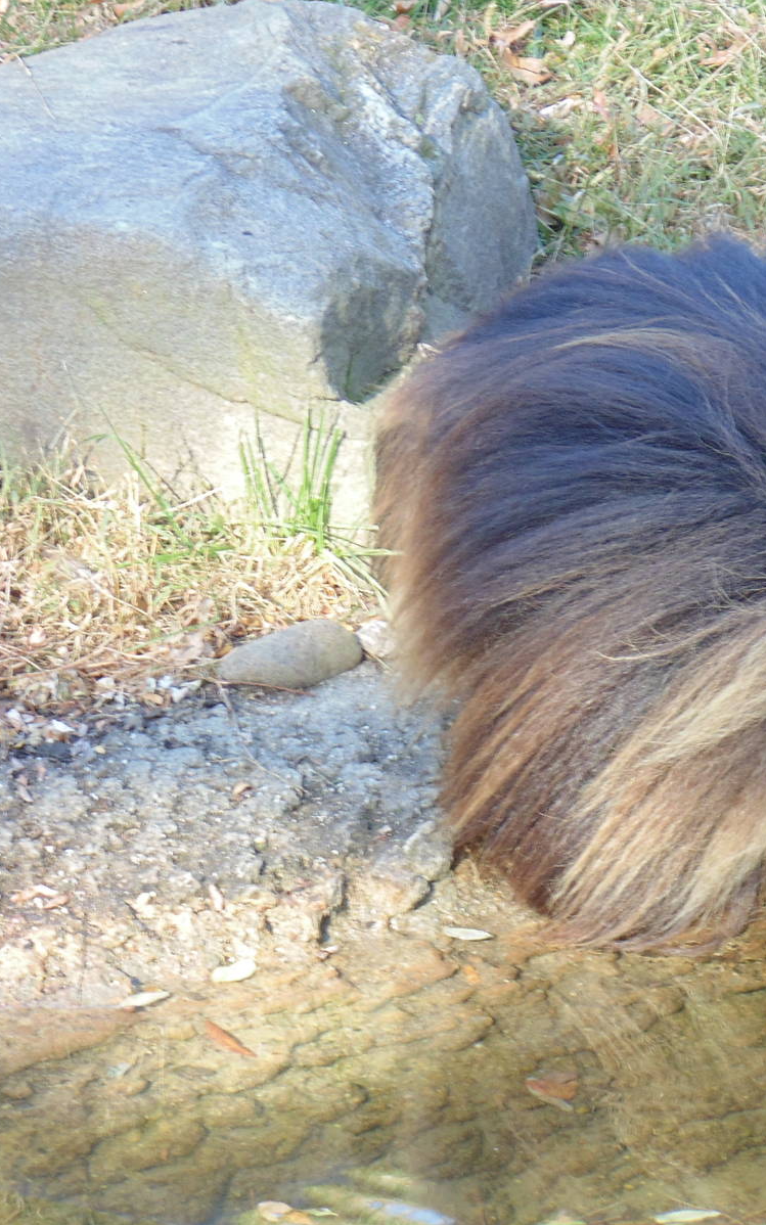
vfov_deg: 7.8
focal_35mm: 269
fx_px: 8983
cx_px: 729
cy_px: 612
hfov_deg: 4.9
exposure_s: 1/30
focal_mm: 34.2
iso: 100
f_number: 5.4
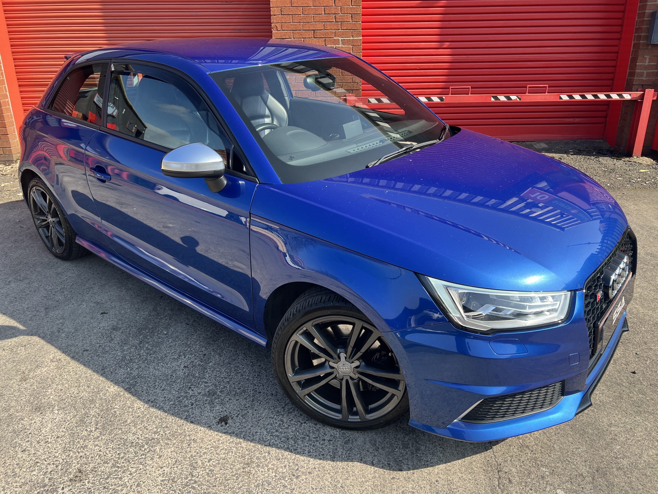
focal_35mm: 26
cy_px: 247
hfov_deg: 67.3
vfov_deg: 53.1
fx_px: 494
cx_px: 329
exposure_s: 1/1038
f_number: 1.5
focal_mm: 5.7
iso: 50
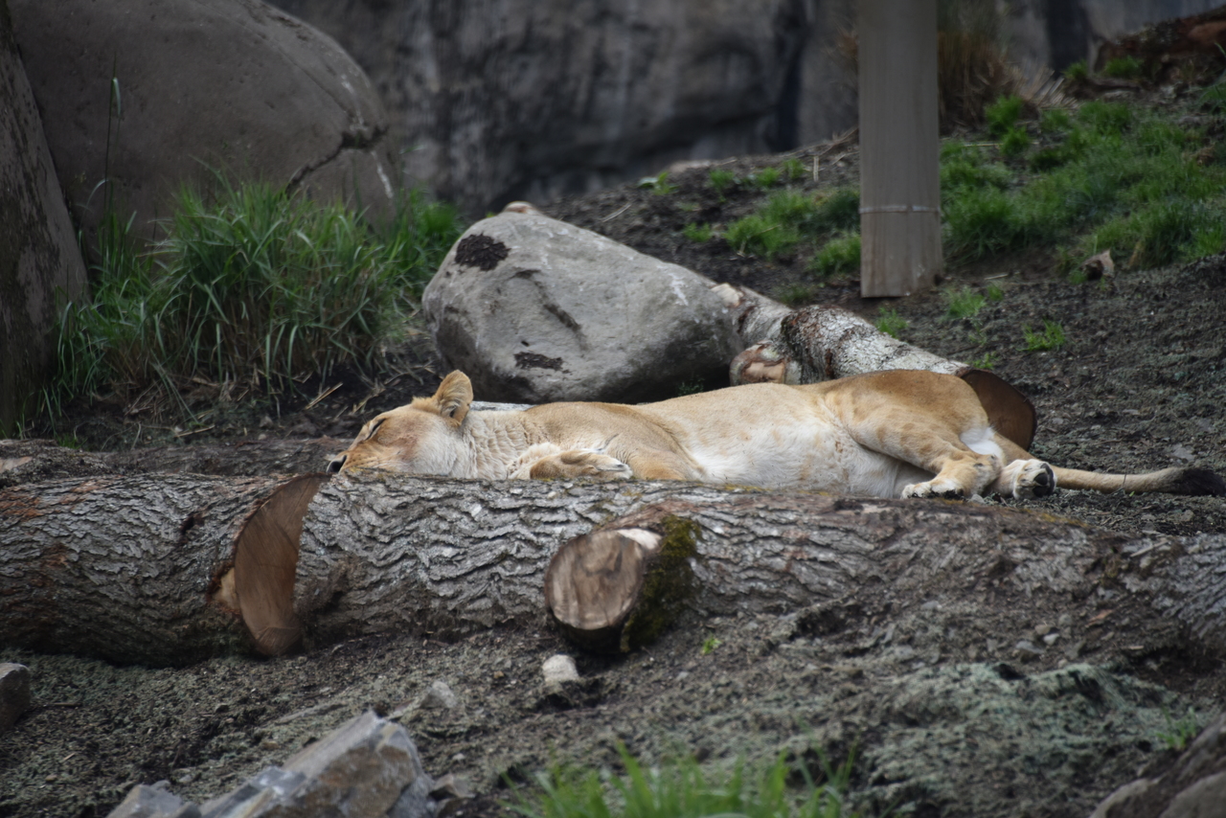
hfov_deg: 6.9
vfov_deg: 4.6
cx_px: 613
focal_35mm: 300
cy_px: 409
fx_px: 10218
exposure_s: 1/640
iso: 320
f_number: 5.6
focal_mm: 300
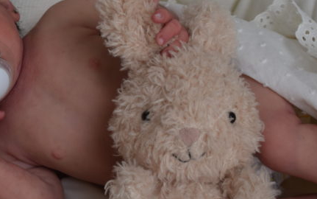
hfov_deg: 13.3
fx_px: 1348
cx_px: 43
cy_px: 42
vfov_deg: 8.4
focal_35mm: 156
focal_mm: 55
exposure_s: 1/80
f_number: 5.6
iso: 400
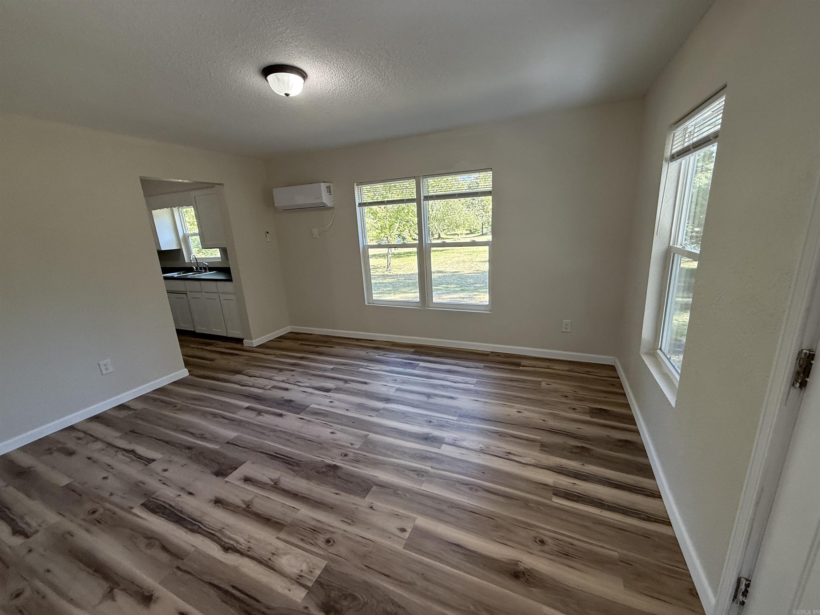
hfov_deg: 102.1
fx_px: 332
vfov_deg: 85.7
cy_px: 308
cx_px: 410
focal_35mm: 14
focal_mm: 2.22
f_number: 2.2
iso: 160
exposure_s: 1/120
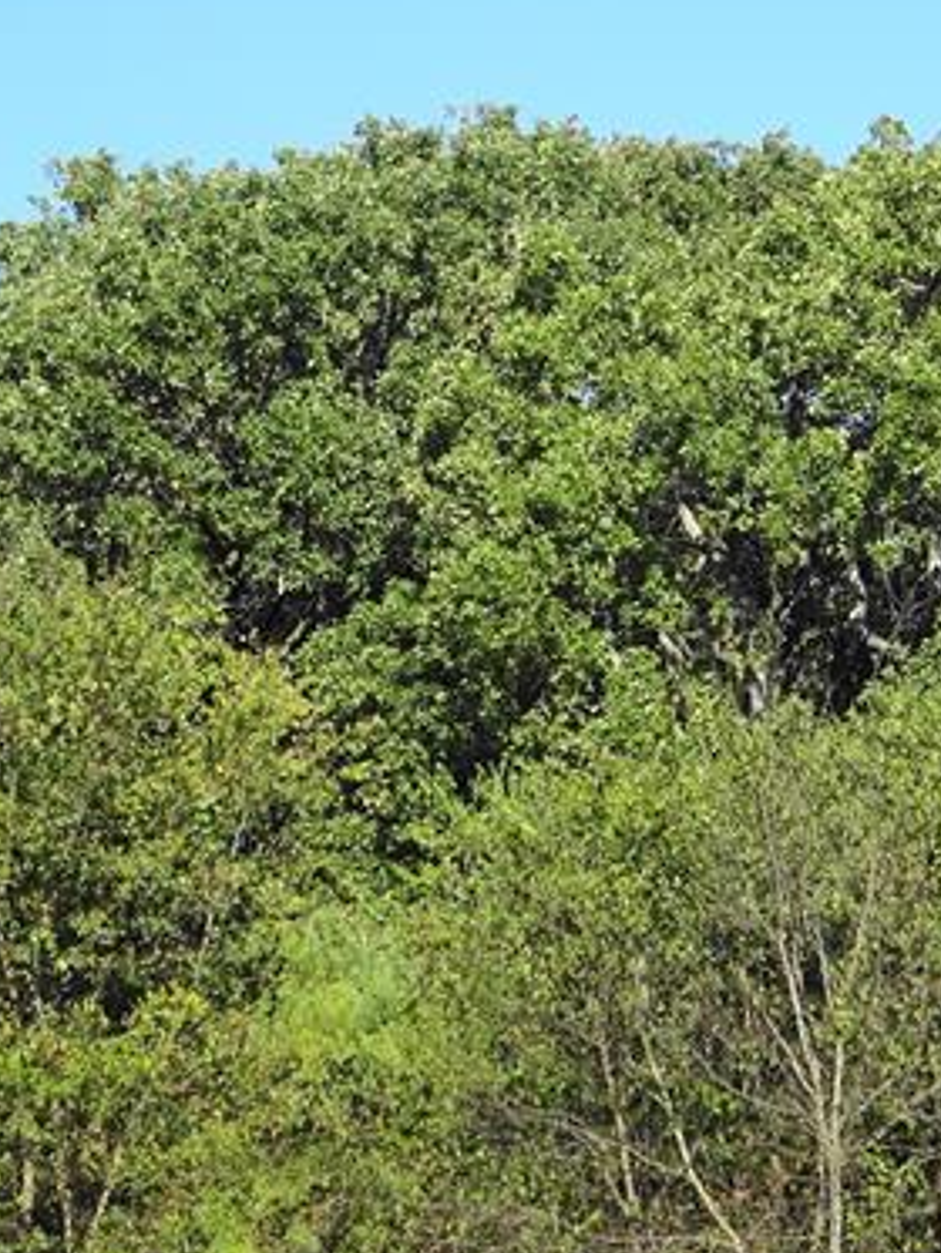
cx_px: 753
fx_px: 5071
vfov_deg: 14.1
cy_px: 544
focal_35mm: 140
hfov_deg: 10.6
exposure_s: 1/400
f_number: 4.5
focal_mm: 11.66
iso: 80
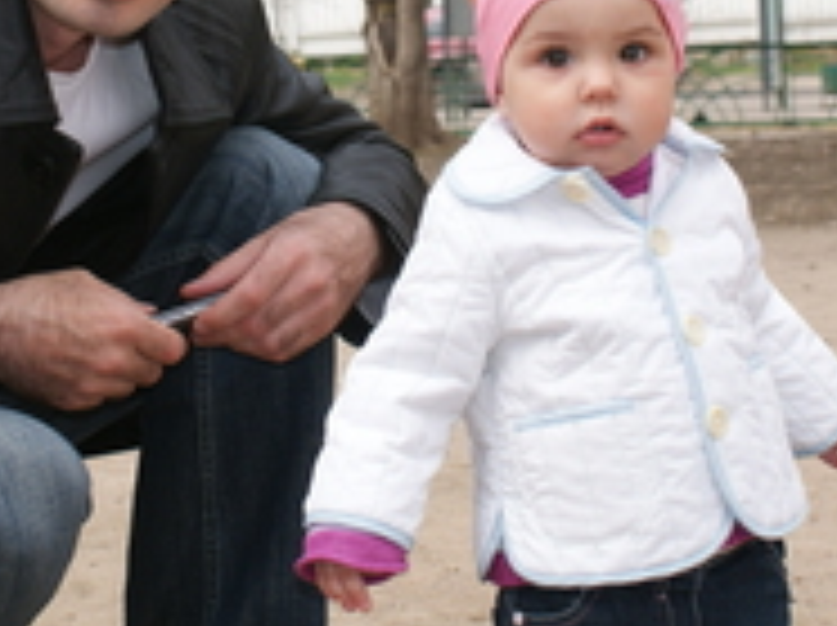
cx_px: 302
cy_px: 83
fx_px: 2536
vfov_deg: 14.0
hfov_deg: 18.7
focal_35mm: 105
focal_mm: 30
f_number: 5.6
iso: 100
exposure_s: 1/60
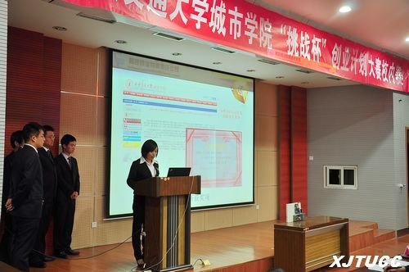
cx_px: 204
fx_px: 443
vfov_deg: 34.1
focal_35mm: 39
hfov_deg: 49.6
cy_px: 136
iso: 200
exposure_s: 1/8
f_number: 4.8
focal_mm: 26
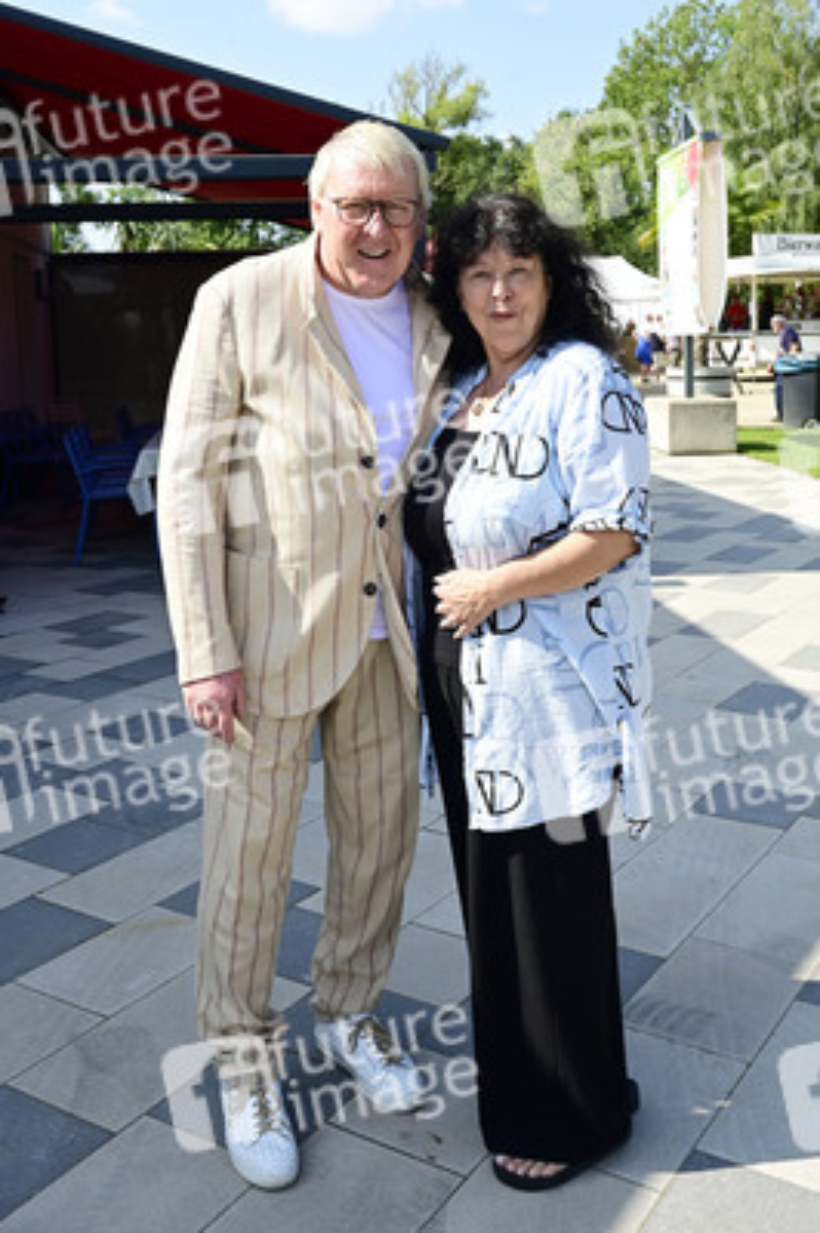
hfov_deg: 41.6
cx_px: 410
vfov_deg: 59.5
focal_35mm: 32
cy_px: 616
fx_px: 1078
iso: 160
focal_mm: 31.5
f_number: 9
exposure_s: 1/200
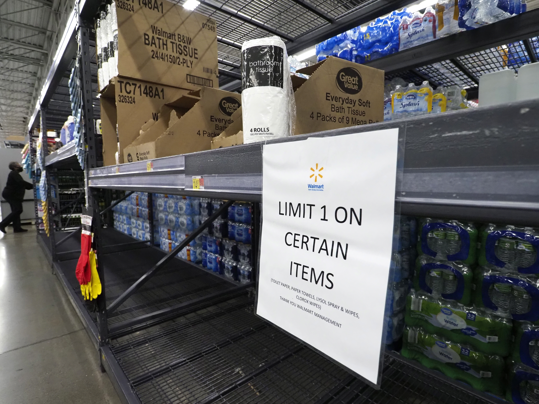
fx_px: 280
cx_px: 270
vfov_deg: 71.6
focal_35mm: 18
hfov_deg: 87.8
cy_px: 202
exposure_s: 1/250
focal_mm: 9
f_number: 4
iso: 3200
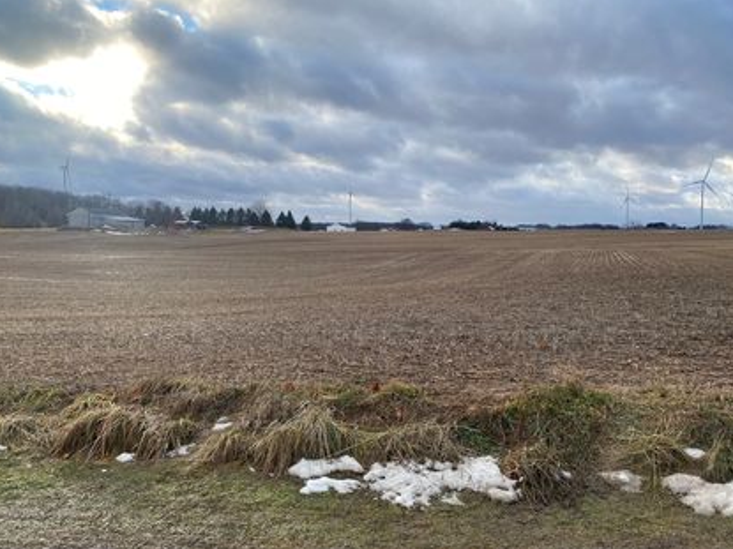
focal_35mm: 27
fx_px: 572
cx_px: 372
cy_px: 267
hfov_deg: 65.3
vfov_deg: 51.3
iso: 32
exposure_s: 1/1063
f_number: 1.8
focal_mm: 4.25
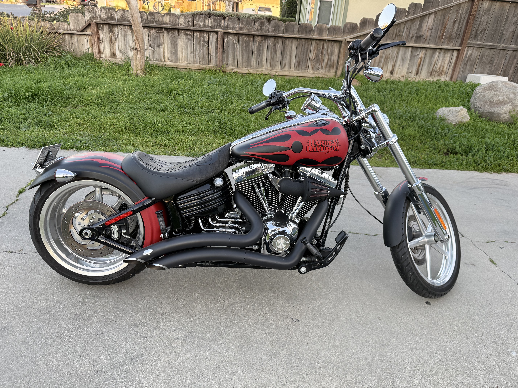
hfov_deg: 71.6
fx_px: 359
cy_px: 194
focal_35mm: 24
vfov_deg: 56.8
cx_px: 259
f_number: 1.78
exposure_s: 1/205
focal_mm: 6.76
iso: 160
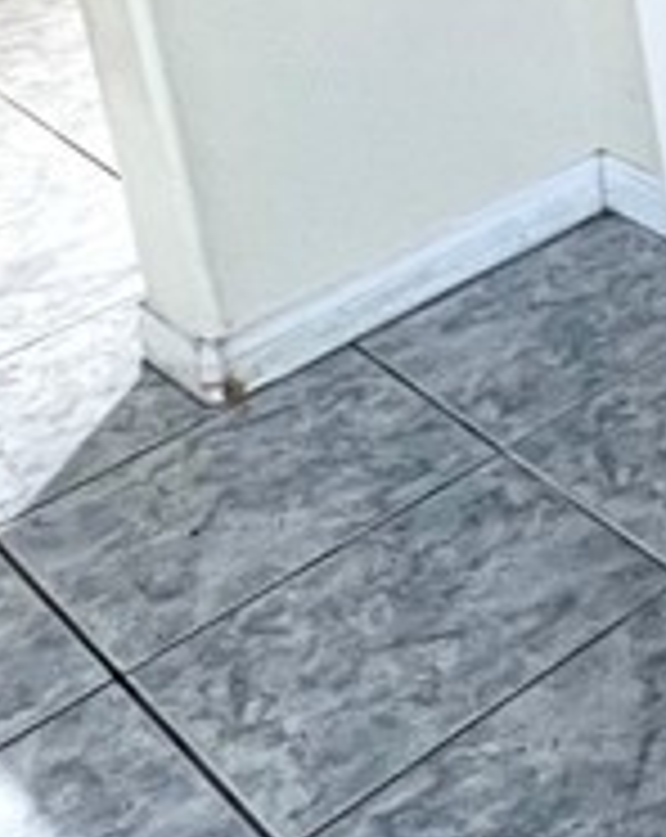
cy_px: -472
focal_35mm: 70
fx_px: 1730
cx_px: 1598
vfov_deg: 21.8
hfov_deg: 14.4
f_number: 1.8
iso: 160
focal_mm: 1.57
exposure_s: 1/120
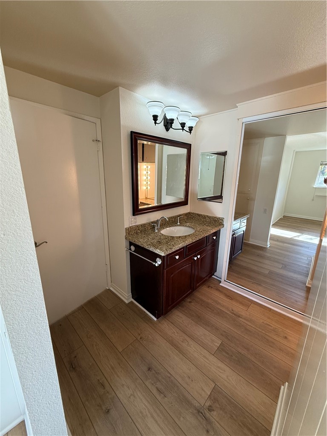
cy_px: 218
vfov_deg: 102.1
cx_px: 164
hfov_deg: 85.7
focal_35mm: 14
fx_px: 176
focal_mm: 2.22
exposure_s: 1/120
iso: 200
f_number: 2.2
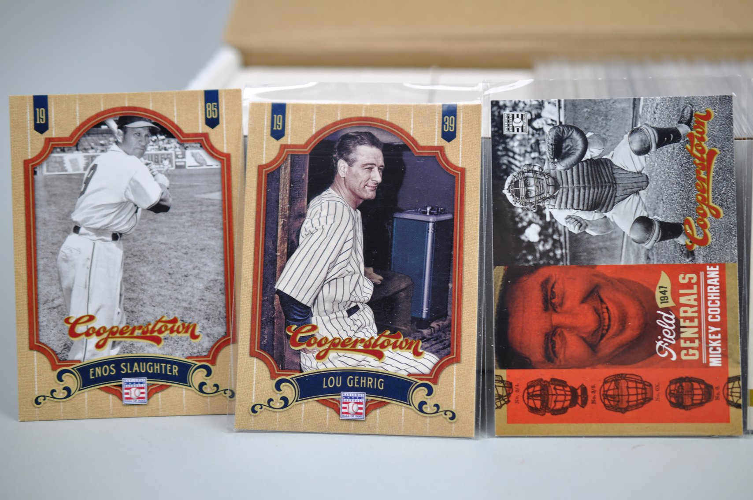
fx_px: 1253
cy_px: 250
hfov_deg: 33.4
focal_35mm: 60
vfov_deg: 22.6
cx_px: 376
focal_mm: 40
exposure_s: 1/50
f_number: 3.5
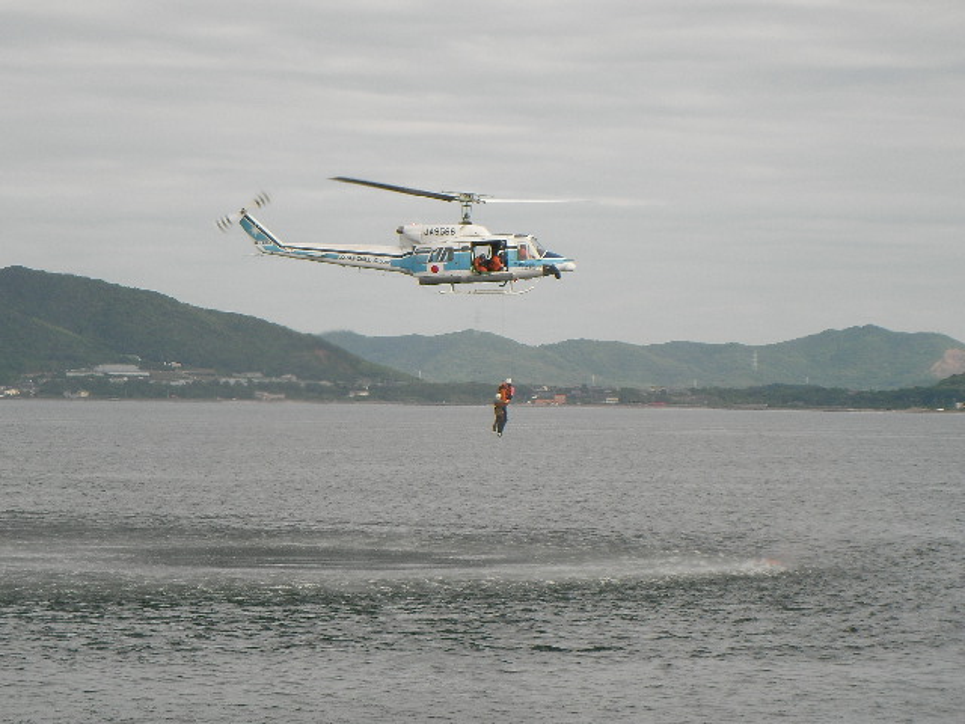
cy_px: 362
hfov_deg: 12.1
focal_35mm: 163
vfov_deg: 9.1
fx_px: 4544
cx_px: 482
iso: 50
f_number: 5.1
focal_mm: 27.1
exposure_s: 1/399
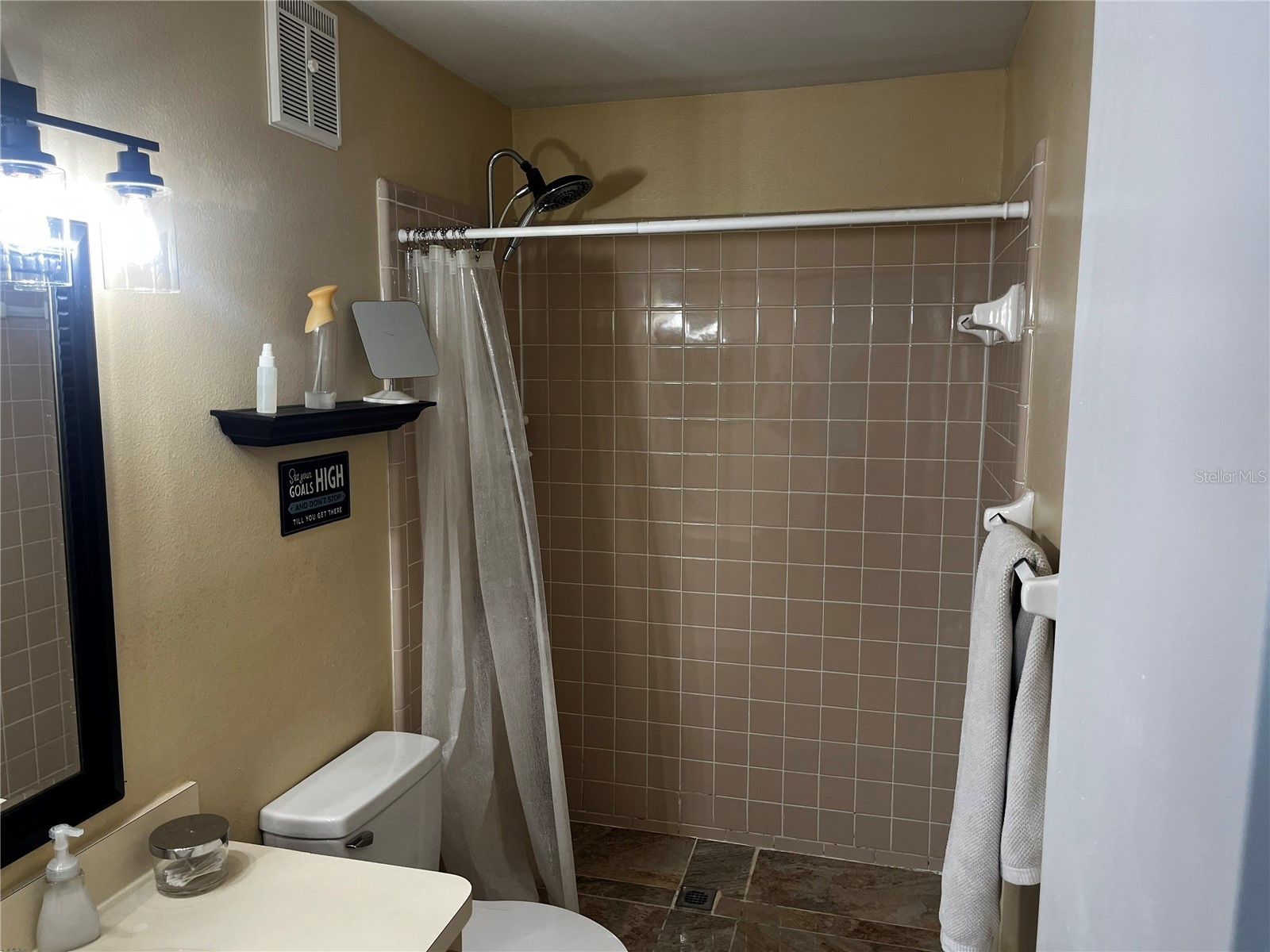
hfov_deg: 67.3
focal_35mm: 26
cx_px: 635
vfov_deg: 53.1
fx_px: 954
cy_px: 476
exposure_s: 1/120
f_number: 1.6
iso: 100
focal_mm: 5.1
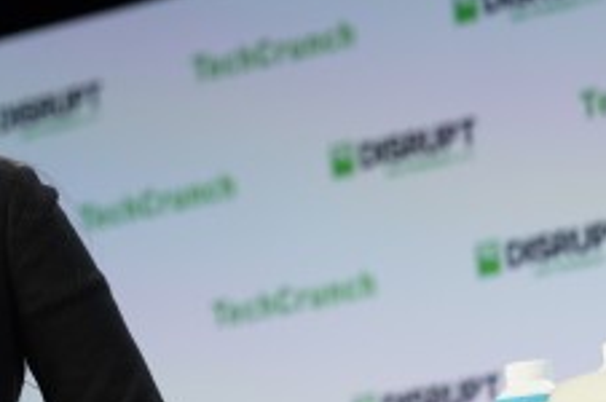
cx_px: -185
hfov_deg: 4.8
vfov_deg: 3.2
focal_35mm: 431
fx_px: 7245
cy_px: 139
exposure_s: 1/320
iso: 1600
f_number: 5.6
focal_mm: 162
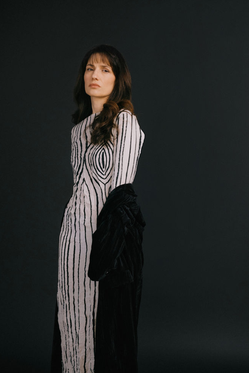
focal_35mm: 57
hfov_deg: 23.8
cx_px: 125
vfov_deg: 35.1
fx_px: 592
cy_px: 188
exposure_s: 1/125
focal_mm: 37.4
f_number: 7.1
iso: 400
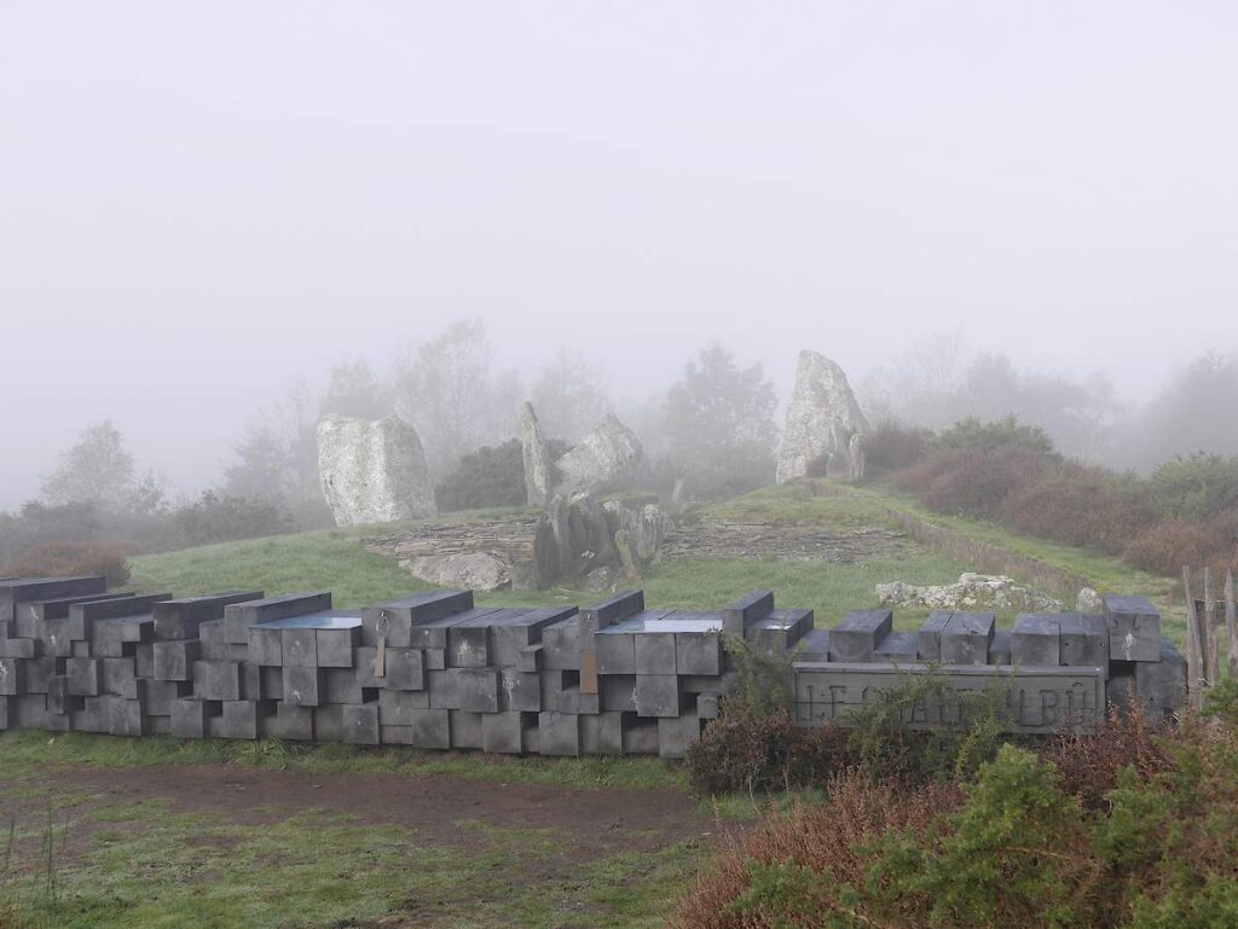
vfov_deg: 36.0
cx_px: 619
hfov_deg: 46.8
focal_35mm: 40
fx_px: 1431
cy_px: 464
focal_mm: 20
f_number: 4
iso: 200
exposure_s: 1/640
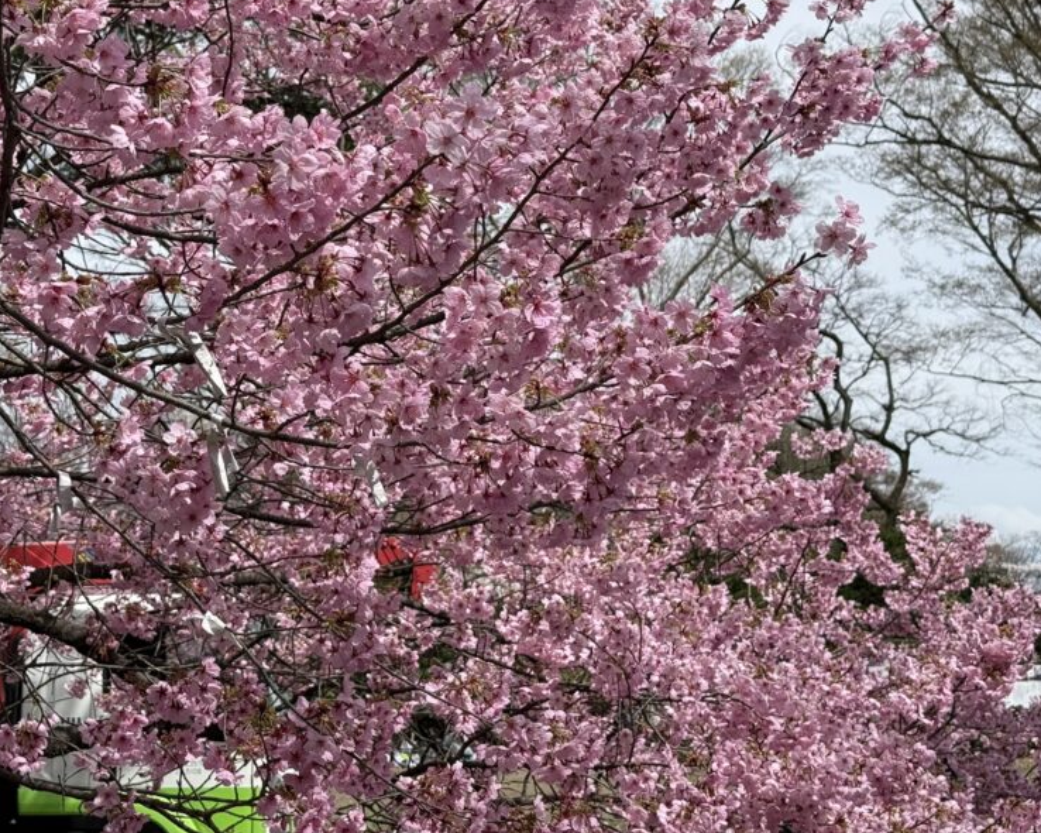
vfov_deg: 23.4
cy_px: 294
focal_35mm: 65
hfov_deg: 28.9
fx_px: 2002
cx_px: 327
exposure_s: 1/4329
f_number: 1.78
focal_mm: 6.76
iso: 64
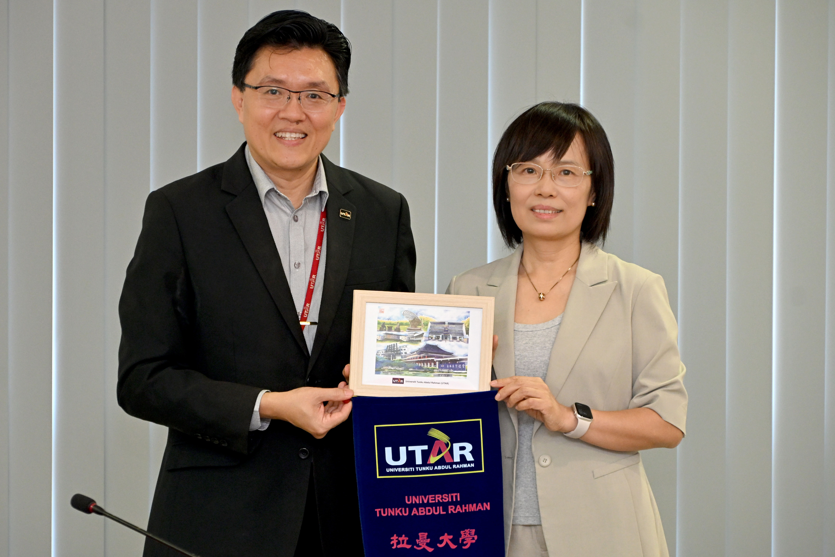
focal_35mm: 134
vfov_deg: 10.3
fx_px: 3096
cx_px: 418
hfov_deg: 15.4
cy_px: 278
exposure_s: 1/30
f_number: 5.6
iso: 1400
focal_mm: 89
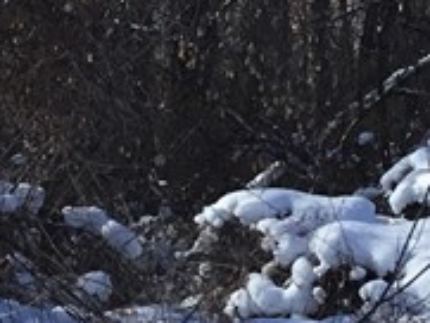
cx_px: 176
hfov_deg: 11.3
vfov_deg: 8.5
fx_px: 2175
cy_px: 195
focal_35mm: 175
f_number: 2.4
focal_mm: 3.3
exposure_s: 1/2717
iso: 25
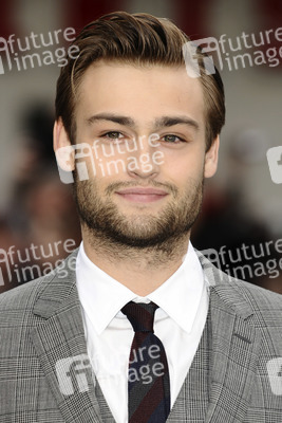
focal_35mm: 300
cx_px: 141
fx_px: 3522
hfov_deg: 4.6
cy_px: 212
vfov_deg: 6.9
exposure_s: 1/200
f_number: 4.5
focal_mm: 200
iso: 320
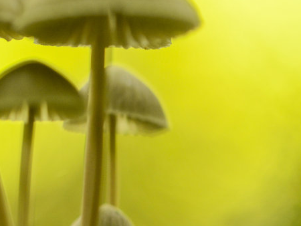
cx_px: -221
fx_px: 3123
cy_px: 62
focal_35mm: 359
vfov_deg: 4.1
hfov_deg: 5.4
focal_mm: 105
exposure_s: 1/160
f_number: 5
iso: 640
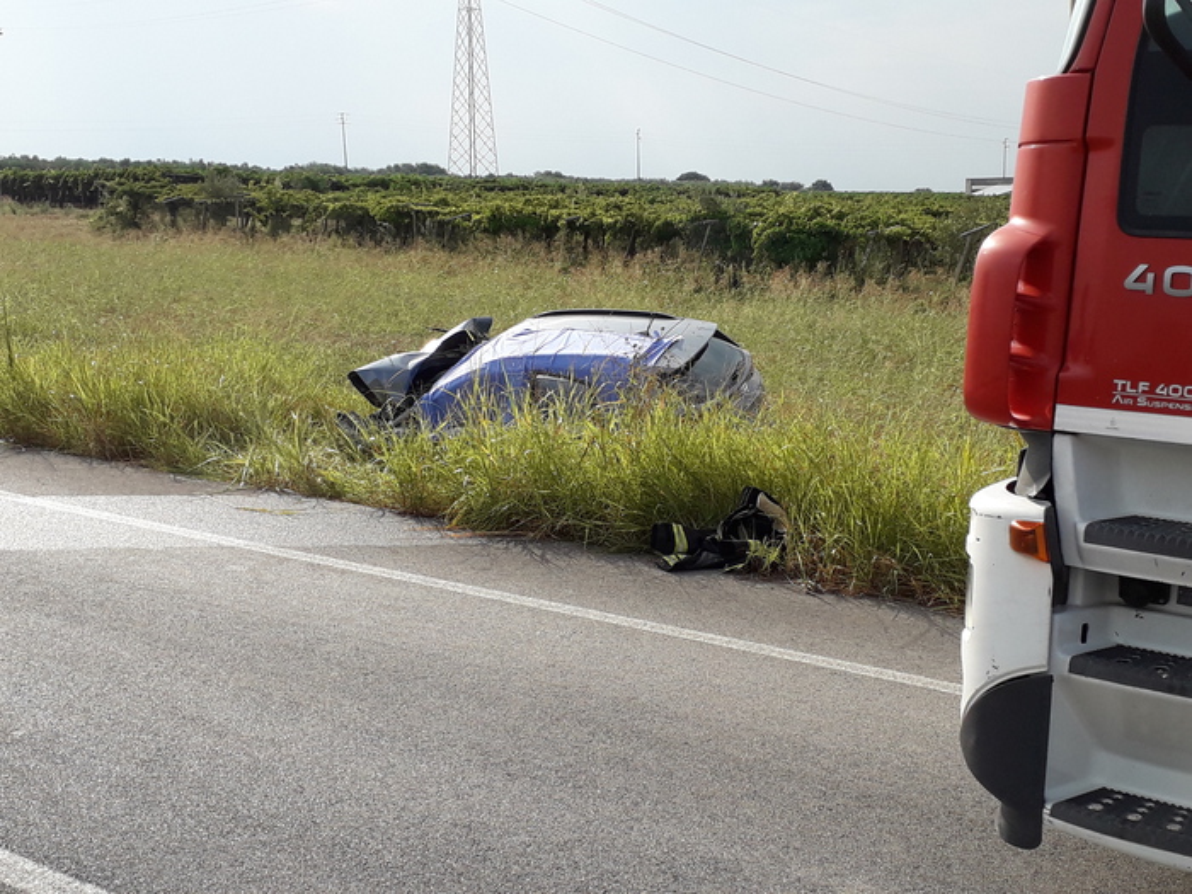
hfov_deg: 65.3
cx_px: 596
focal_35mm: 27
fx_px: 930
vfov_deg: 51.4
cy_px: 447
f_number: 1.9
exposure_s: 1/1618
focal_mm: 3.6
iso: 40
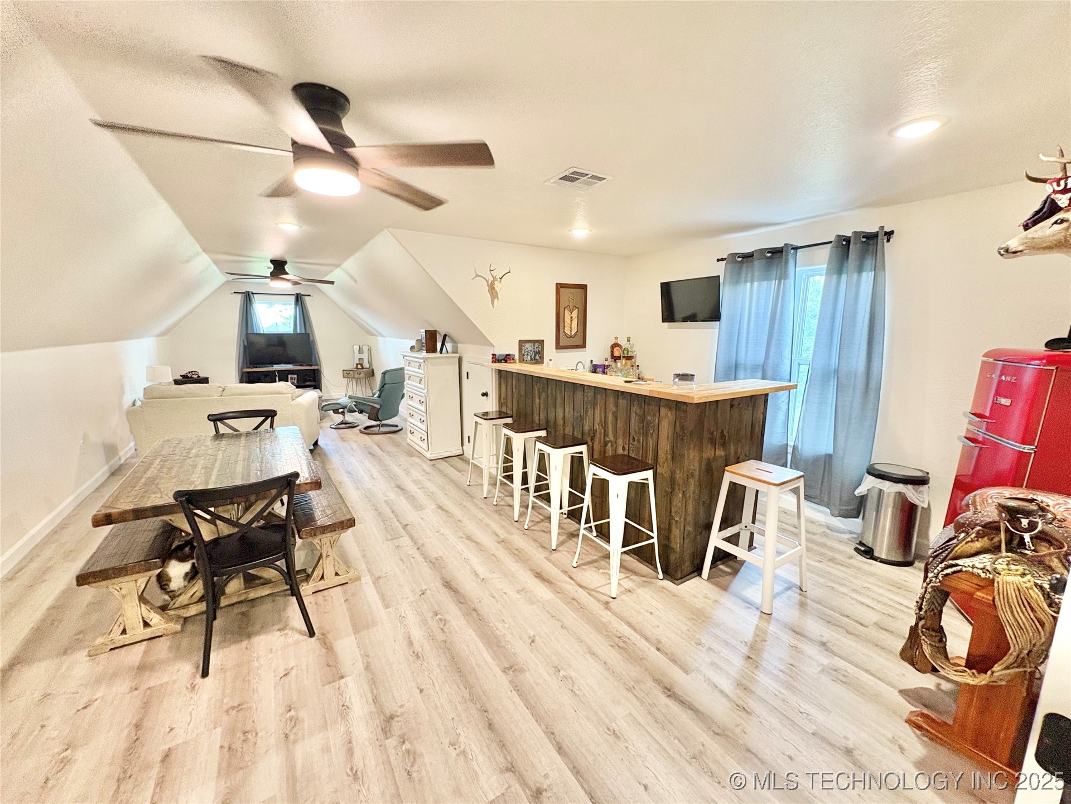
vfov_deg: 85.7
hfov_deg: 102.1
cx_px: 536
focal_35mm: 14
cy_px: 402
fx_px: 433
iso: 250
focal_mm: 2.22
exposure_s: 1/60
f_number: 2.2
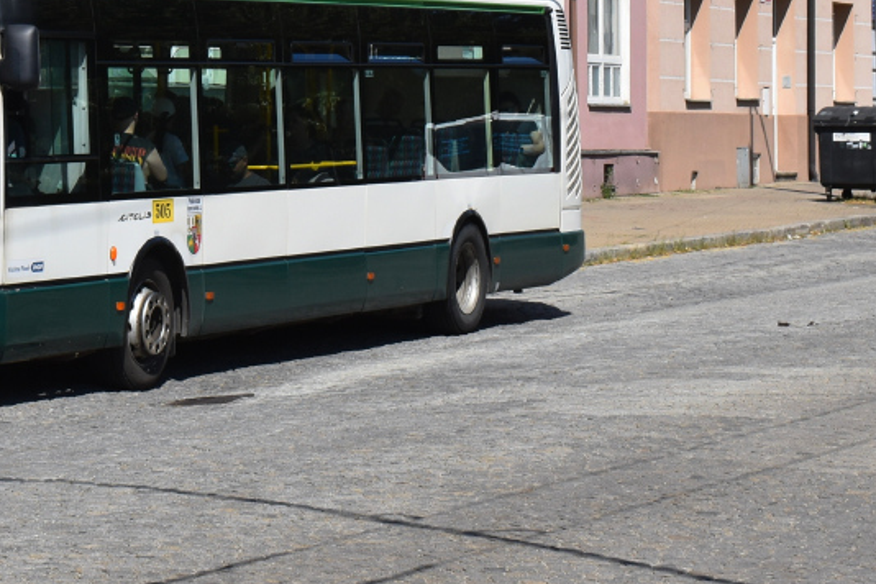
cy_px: -47
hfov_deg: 12.4
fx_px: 3996
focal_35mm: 164
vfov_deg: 8.3
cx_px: 82
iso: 200
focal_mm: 45
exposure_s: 1/500
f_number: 11
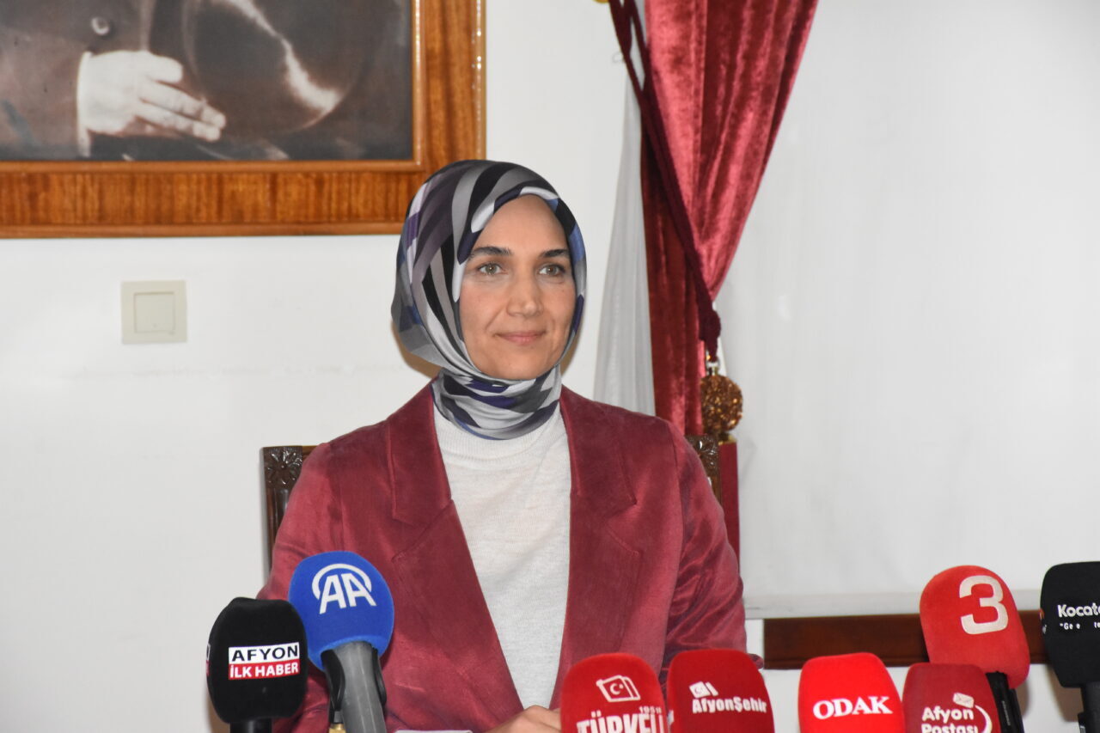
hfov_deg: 13.0
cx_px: 550
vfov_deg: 8.7
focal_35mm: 158
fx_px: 4812
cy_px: 366
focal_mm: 105
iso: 2500
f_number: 9
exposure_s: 1/160
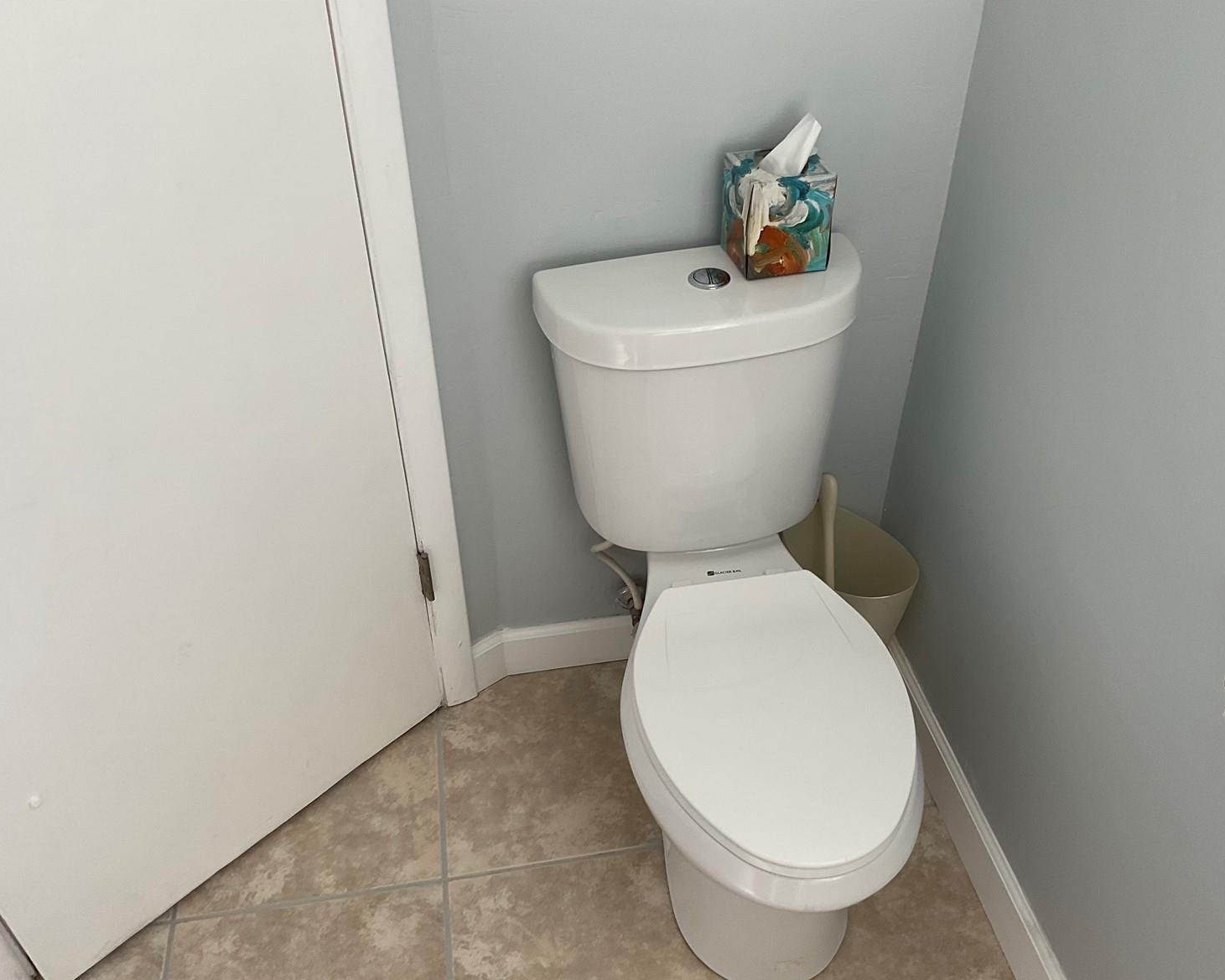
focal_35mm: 31
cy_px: 497
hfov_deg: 57.1
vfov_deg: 47.1
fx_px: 1124
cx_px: 643
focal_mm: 3
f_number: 1.8
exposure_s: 1/122
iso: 50
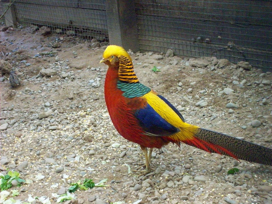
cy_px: 102
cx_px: 136
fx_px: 684
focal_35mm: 87
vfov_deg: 17.0
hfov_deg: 22.5
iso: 533
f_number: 4.3
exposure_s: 1/223
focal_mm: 14.3
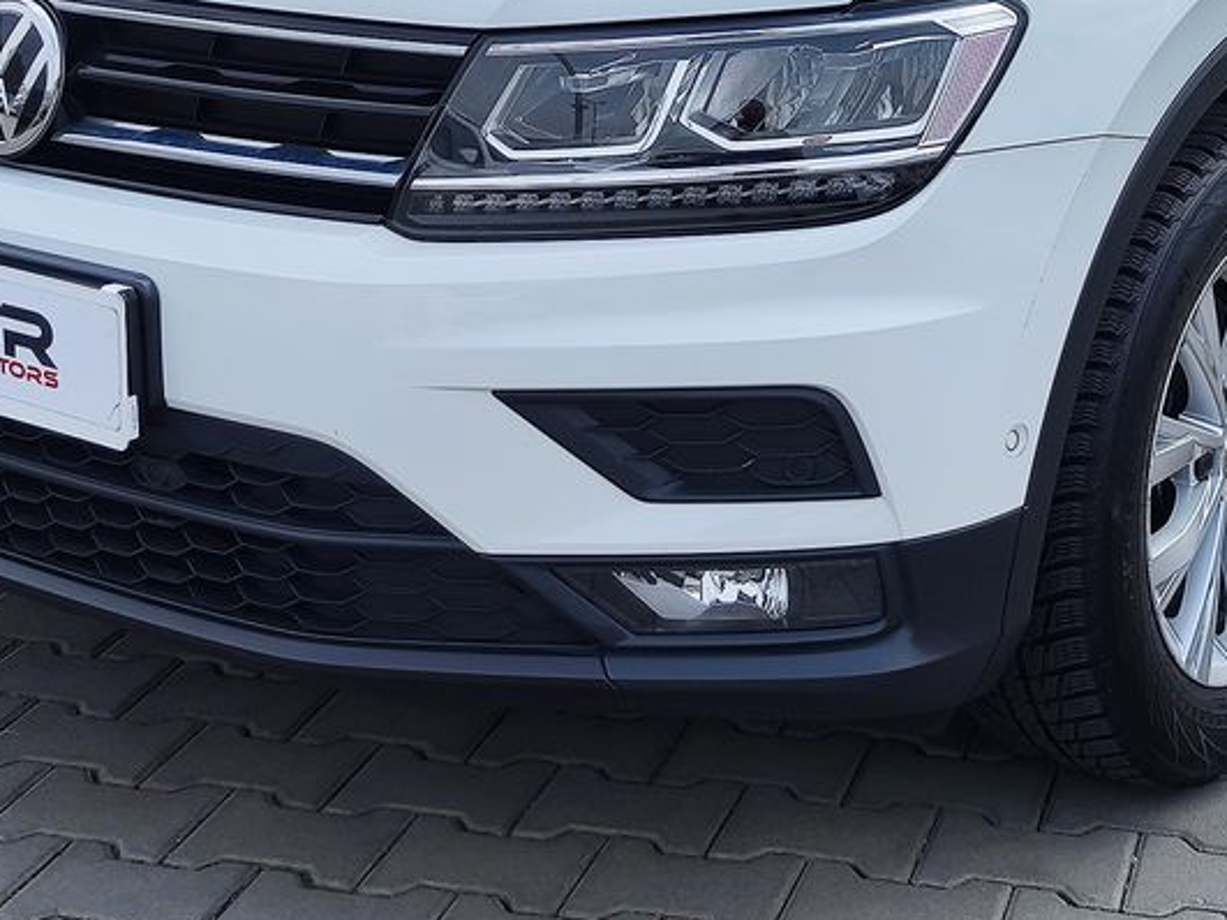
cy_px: 46
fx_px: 1843
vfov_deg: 26.8
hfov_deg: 36.5
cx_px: 816
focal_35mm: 52
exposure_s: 1/699
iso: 50
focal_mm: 7.01
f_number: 1.69
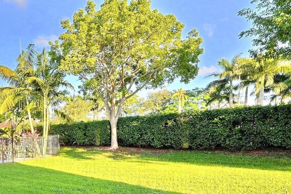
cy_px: 152
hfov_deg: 57.8
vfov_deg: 41.4
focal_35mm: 30
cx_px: 70
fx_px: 246
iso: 400
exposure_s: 1/2
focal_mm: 11.5
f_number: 9
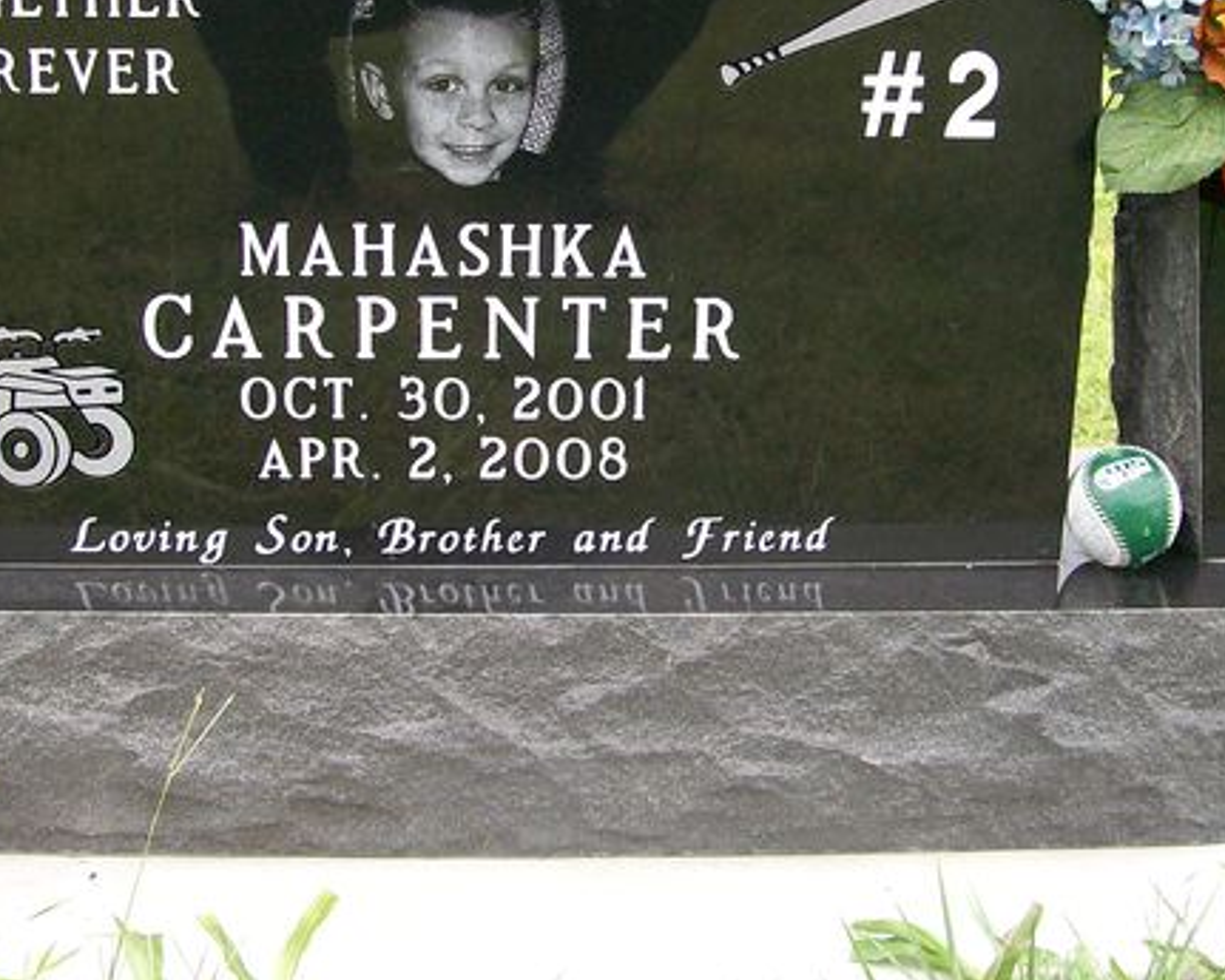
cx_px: 551
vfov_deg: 26.5
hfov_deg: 33.0
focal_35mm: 57
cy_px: 321
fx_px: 2067
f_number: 2.7
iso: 80
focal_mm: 6
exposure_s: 1/299
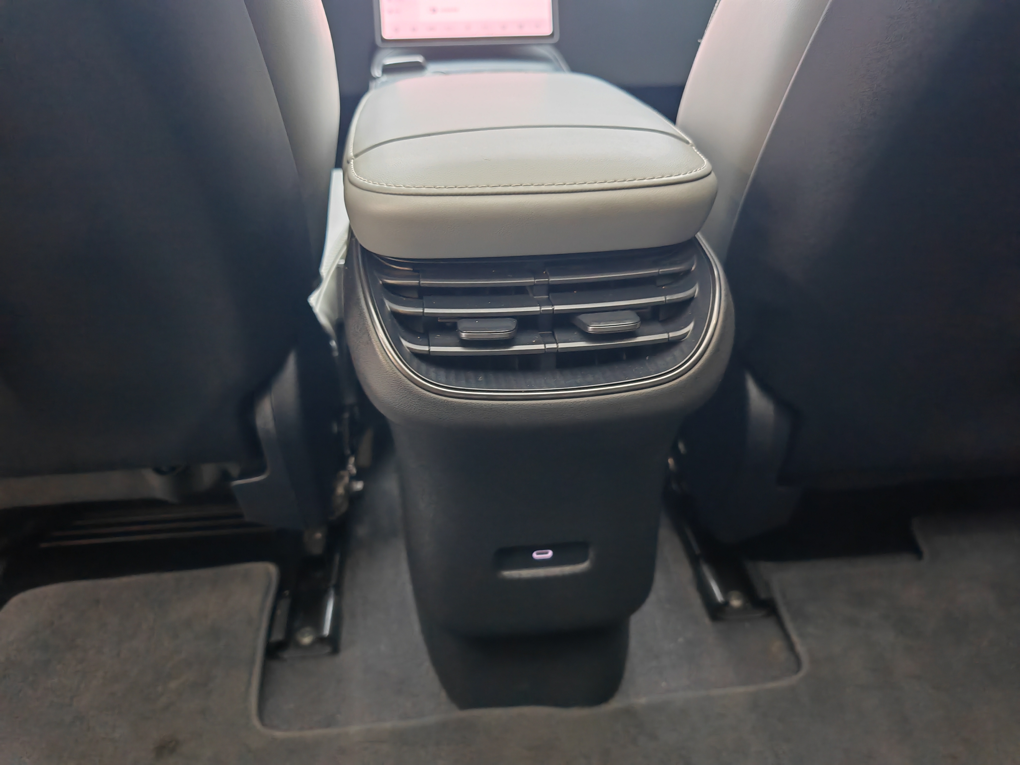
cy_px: 382
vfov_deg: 51.4
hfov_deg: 65.3
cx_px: 510
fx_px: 796
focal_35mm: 27
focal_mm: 7.62
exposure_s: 1/25
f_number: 1.6
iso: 400
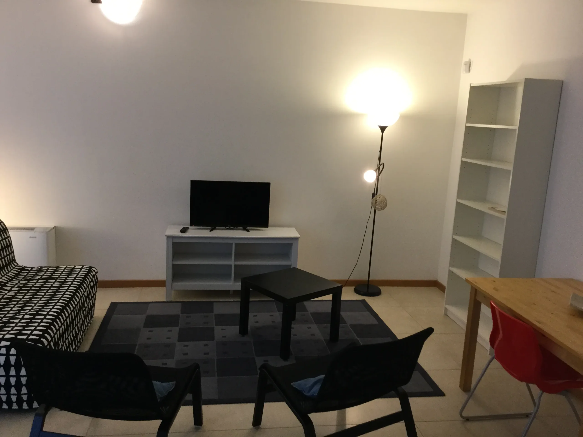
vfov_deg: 45.4
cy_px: 218
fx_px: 522
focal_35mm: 31
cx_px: 292
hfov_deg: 58.4
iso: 125
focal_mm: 3.3
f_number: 2.4
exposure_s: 1/33
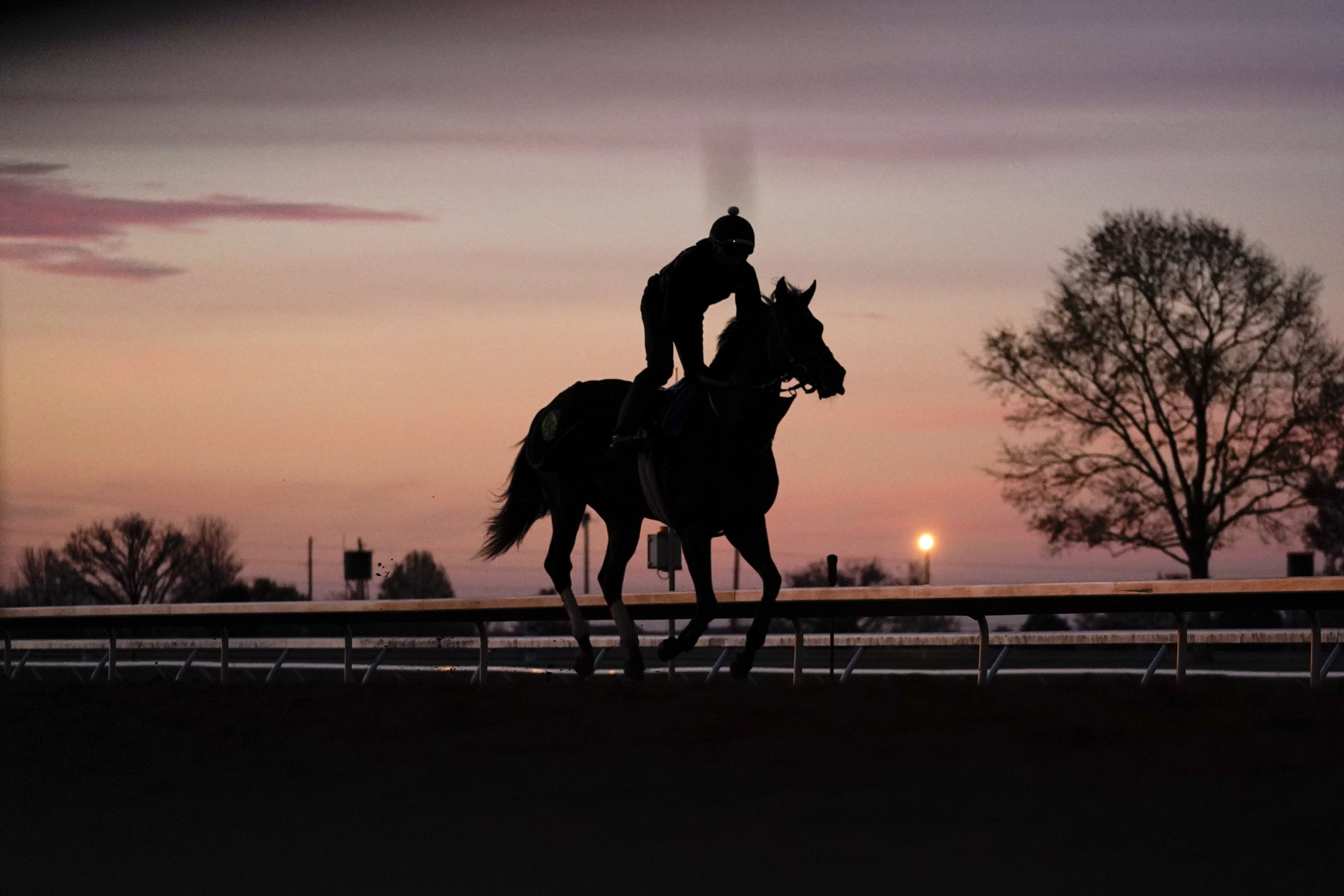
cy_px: 448
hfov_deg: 16.0
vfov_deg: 10.7
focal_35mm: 128
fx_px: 4778
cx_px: 672
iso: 2500
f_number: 2.8
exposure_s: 1/2500
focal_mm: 128
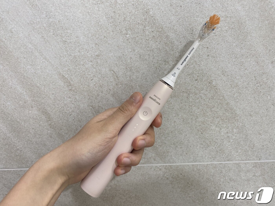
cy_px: 103
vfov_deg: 53.1
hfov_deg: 67.3
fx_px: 207
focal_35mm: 26
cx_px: 138
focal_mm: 4.25
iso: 80
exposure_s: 1/120
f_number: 1.8
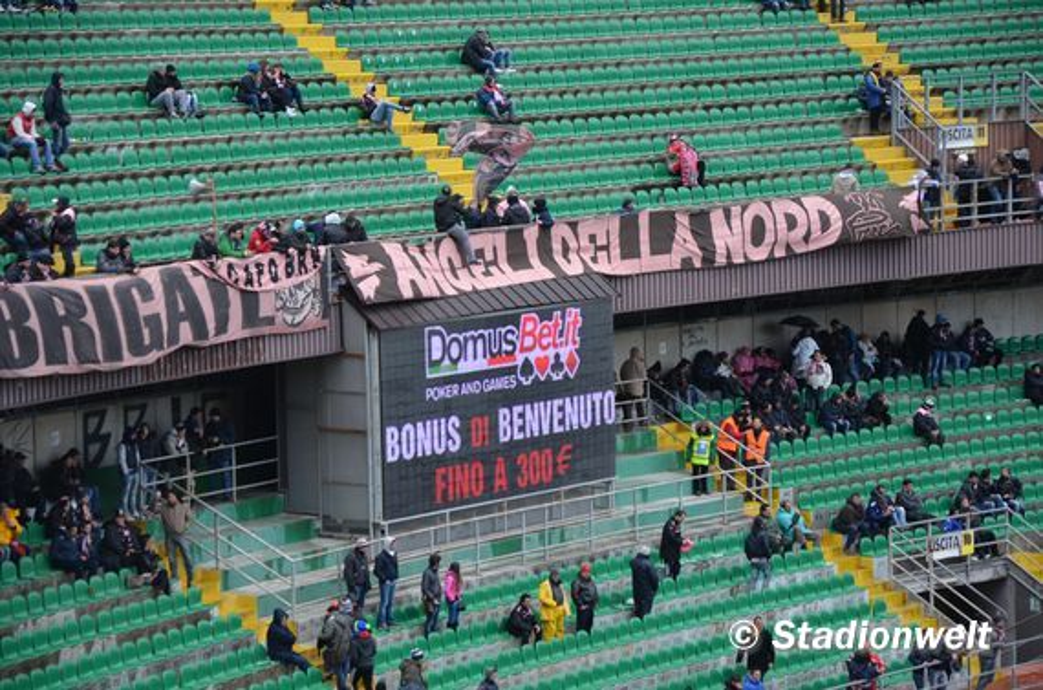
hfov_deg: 13.1
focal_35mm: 158
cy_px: 345
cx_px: 522
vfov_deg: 8.7
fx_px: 4552
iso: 200
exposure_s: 1/160
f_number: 6.3
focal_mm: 105
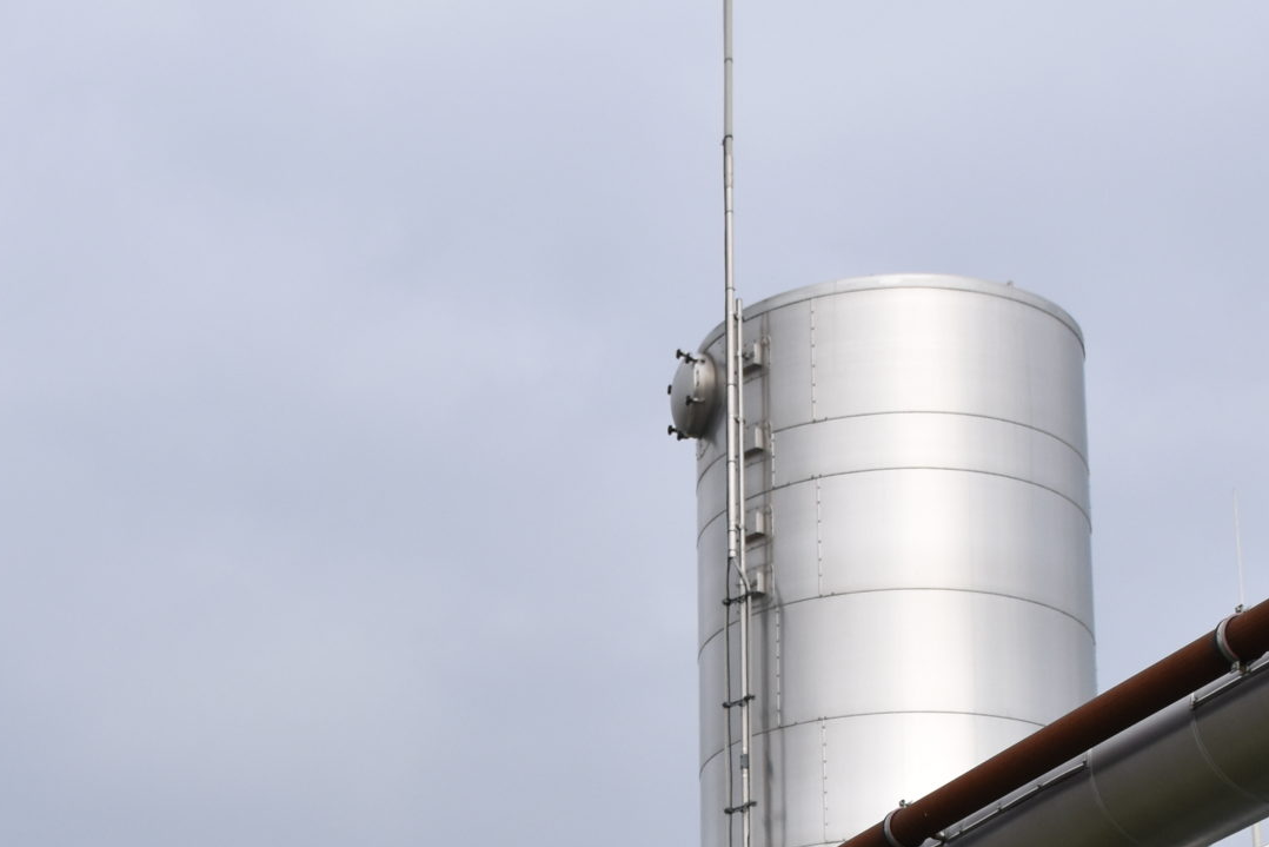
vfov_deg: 13.9
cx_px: 423
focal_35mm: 96
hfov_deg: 21.1
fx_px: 3391
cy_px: 949
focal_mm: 27
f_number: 5.6
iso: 400
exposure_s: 1/1600
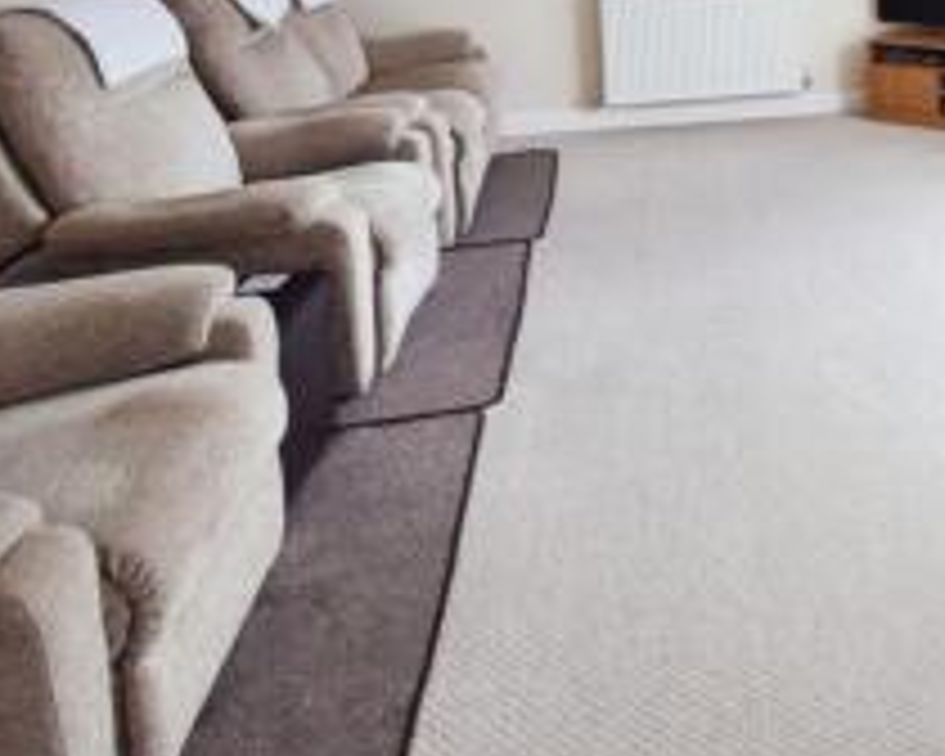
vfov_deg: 39.3
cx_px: 950
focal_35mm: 35
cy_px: 83
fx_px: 981
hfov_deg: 43.8
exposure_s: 1/125
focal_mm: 11
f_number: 5.6
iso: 400
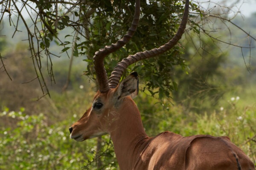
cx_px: 128
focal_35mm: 320
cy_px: 85
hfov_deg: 6.4
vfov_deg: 4.3
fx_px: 2275
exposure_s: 1/500
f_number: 18
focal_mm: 320
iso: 1600
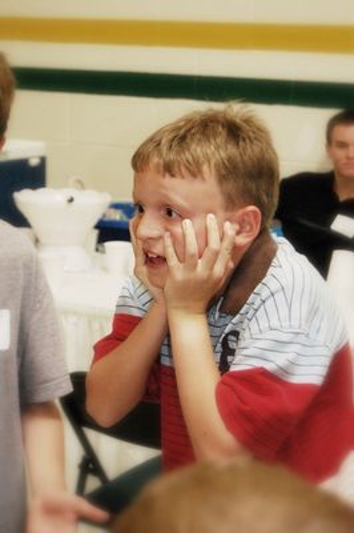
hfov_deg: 16.5
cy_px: 266
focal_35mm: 82
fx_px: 1219
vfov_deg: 24.6
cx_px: 177
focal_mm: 55
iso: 1600
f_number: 5.6
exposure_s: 1/80
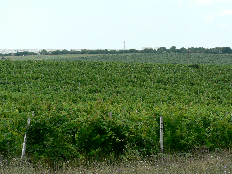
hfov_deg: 13.1
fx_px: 1012
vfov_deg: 9.8
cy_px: 87
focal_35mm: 151
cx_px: 116
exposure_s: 1/250
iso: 80
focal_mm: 25.1
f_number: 4
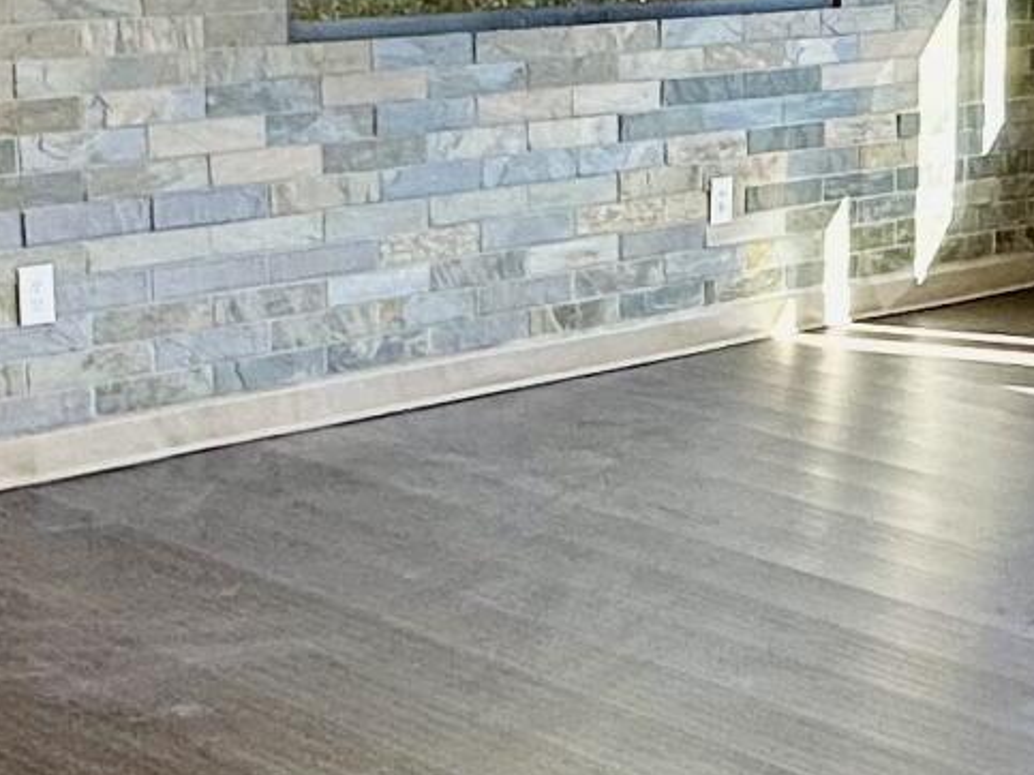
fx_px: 2598
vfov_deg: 16.9
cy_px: 298
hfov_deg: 22.3
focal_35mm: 87
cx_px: 796
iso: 100
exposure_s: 1/120
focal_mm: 2.22
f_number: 2.2
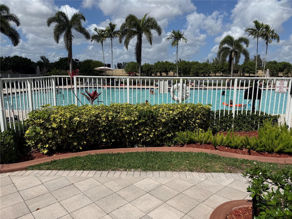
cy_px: 110
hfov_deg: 71.6
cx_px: 146
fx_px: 202
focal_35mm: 24
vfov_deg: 56.8
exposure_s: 1/9091
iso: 80
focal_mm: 6.76
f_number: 1.78
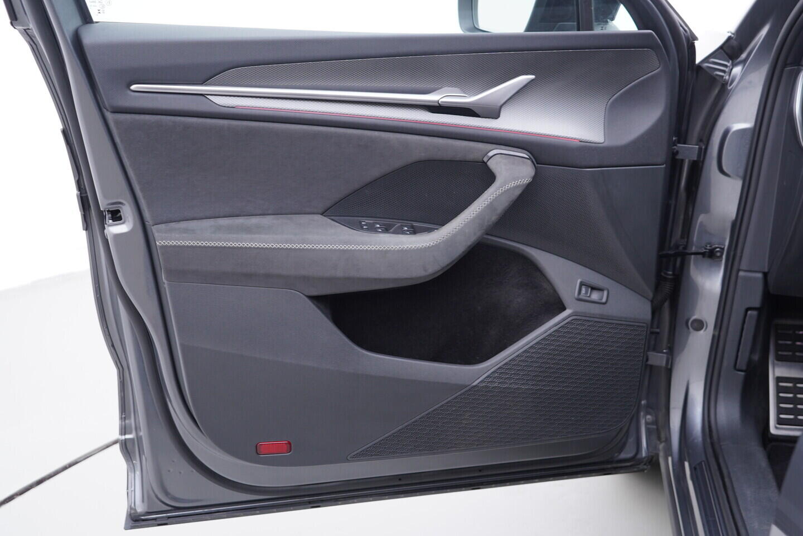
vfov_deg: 36.9
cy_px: 268
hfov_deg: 53.1
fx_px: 803
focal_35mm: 36
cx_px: 402
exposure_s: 1/40
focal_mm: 24
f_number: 2.8
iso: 160
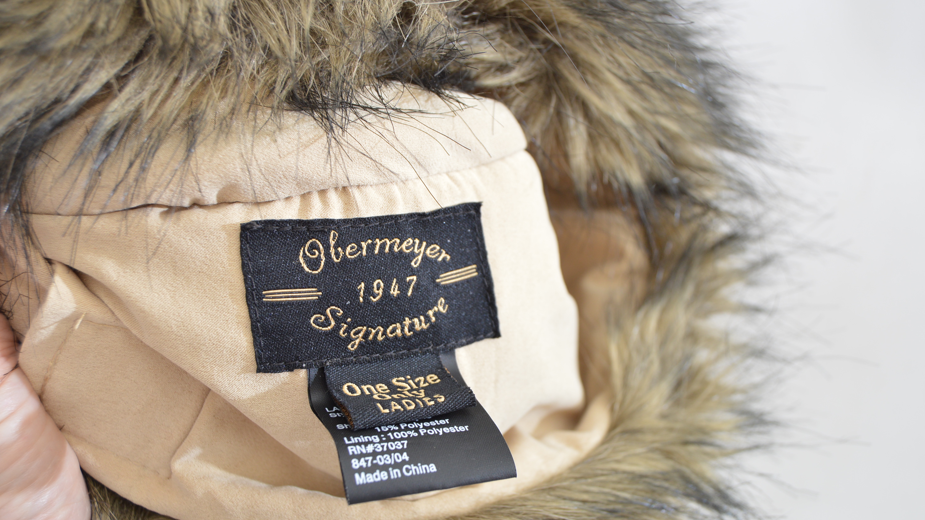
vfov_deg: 27.1
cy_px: 296
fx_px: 1079
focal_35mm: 44
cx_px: 463
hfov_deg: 46.4
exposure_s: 1/200
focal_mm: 28
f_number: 5
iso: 200
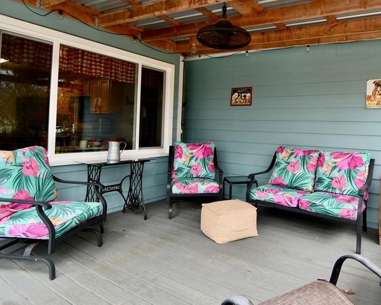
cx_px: 257
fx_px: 259
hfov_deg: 70.3
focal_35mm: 23
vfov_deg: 60.4
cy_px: 122
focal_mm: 10
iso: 320
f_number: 4
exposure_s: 1/60
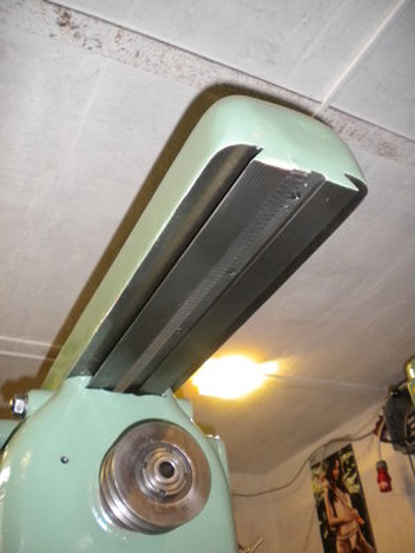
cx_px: 208
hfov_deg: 40.7
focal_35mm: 35
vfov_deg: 52.6
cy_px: 276
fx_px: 559
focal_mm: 6.3
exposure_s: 1/30
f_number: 3.1
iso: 400
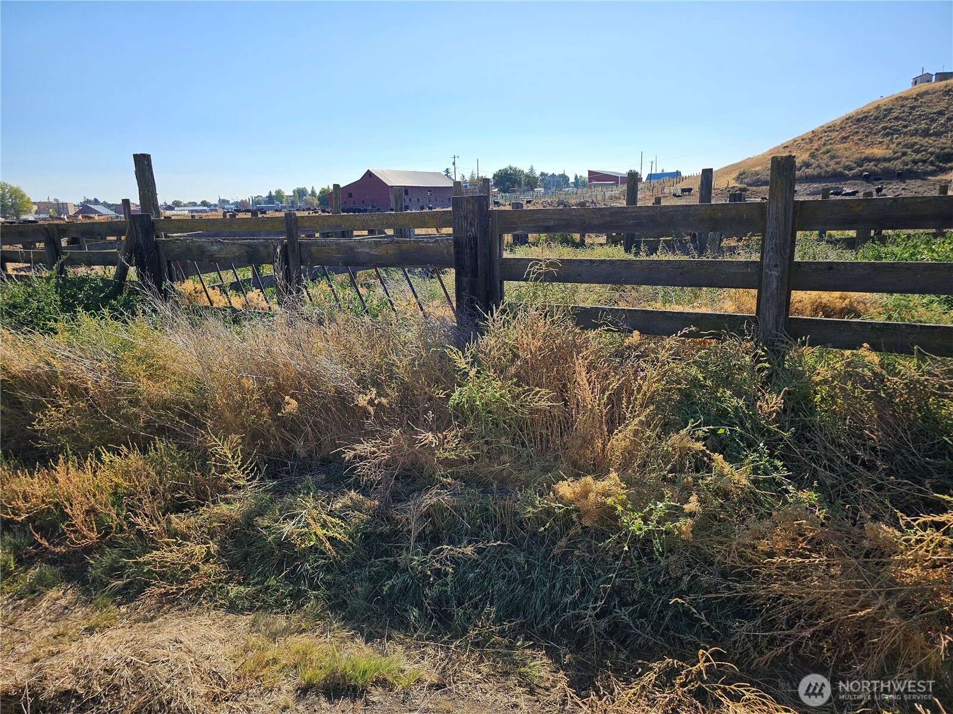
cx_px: 476
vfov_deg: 58.9
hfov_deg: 73.9
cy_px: 357
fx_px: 633
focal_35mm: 23
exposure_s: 1/799
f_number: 1.7
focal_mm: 6.3
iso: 10
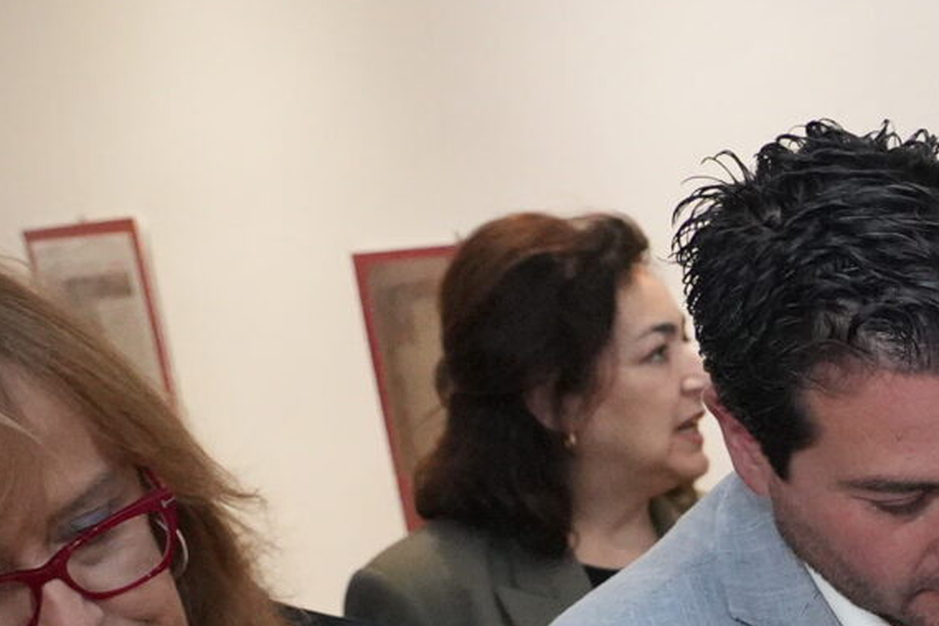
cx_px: 1814
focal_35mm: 108
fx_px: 2816
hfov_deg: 15.5
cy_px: 1141
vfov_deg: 11.7
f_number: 4.5
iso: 6400
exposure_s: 1/200
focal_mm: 24
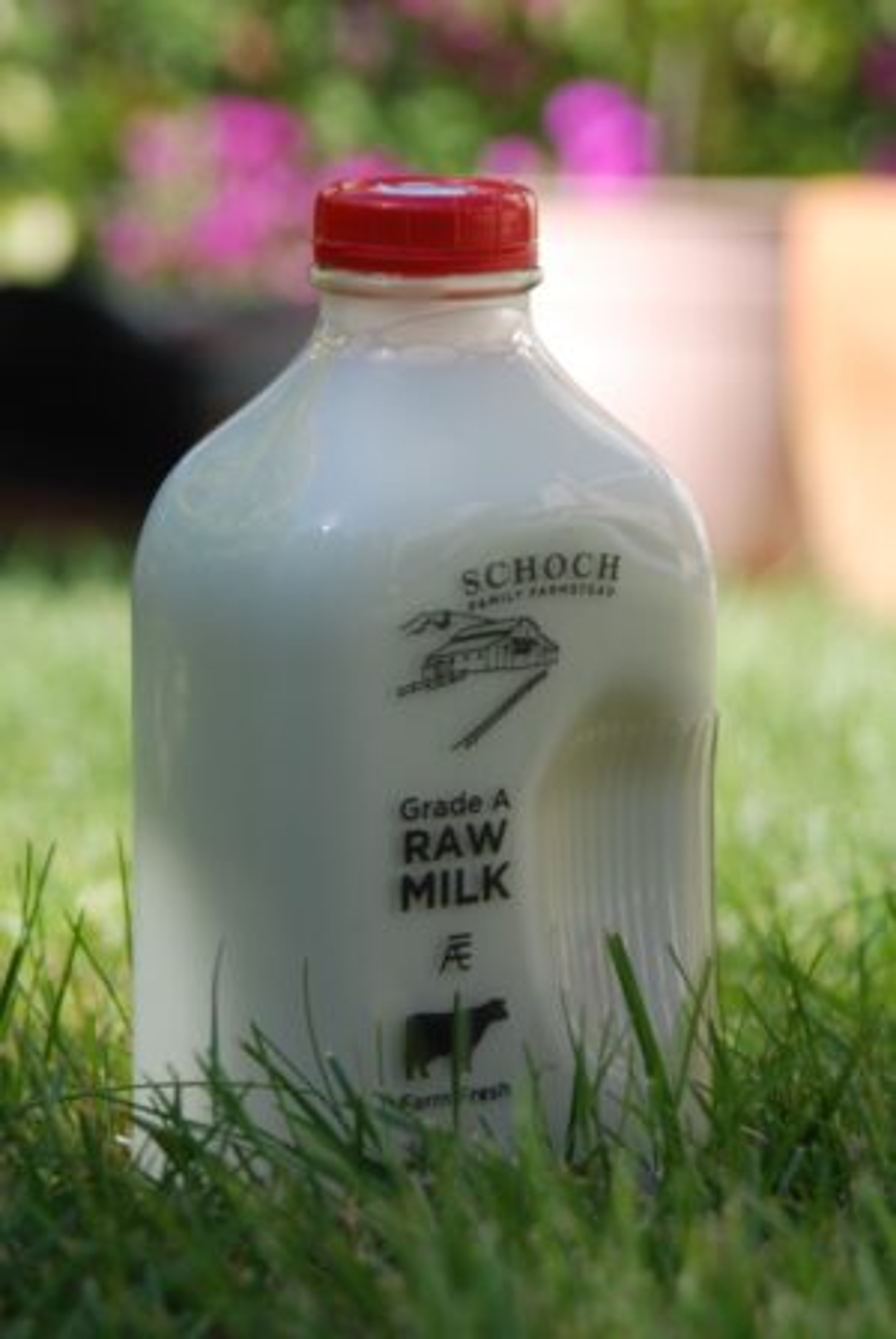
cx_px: 448
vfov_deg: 11.8
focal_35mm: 174
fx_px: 6476
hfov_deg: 7.9
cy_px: 670
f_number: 5.6
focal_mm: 116
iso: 100
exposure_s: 1/160
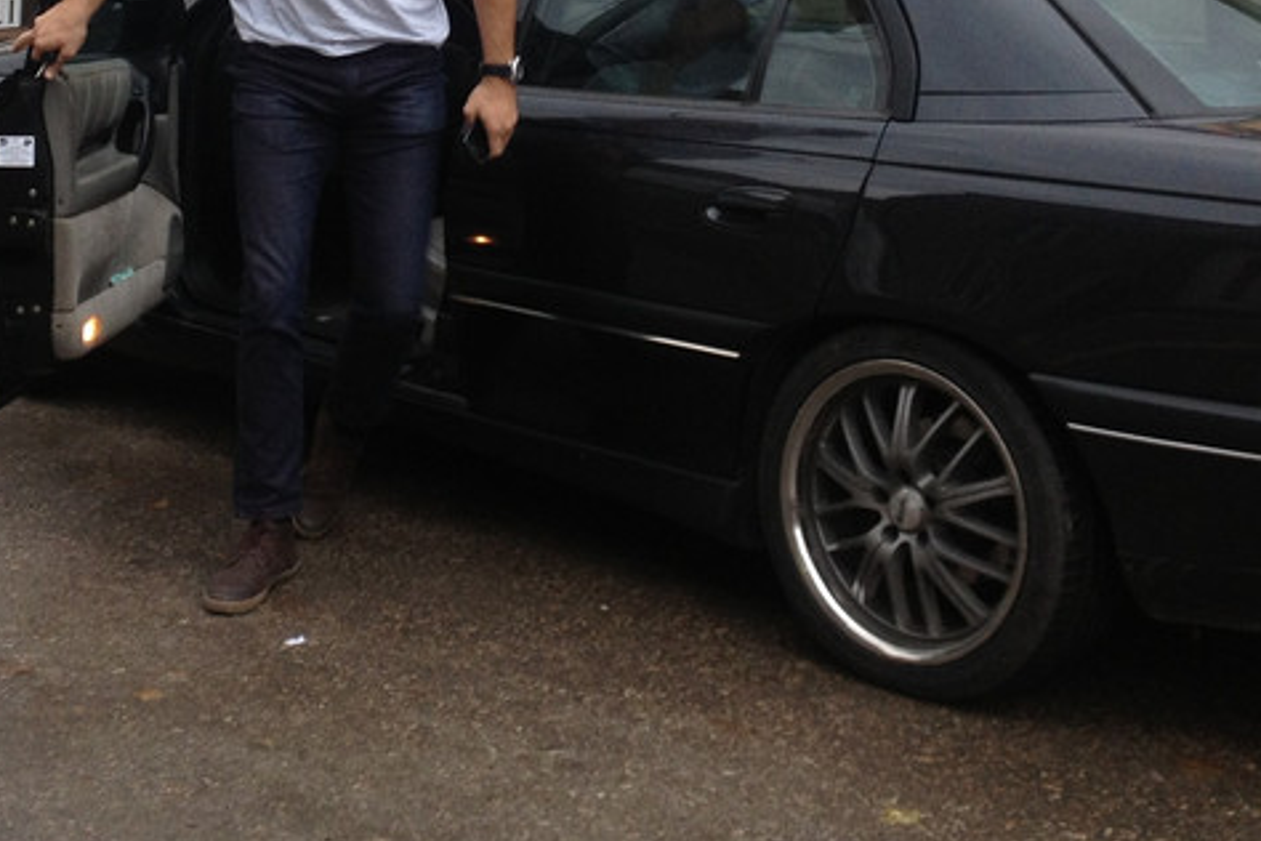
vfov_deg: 16.4
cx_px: 424
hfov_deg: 24.6
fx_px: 2872
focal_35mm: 82
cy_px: 43
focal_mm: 4.28
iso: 64
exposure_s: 1/40
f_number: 2.4
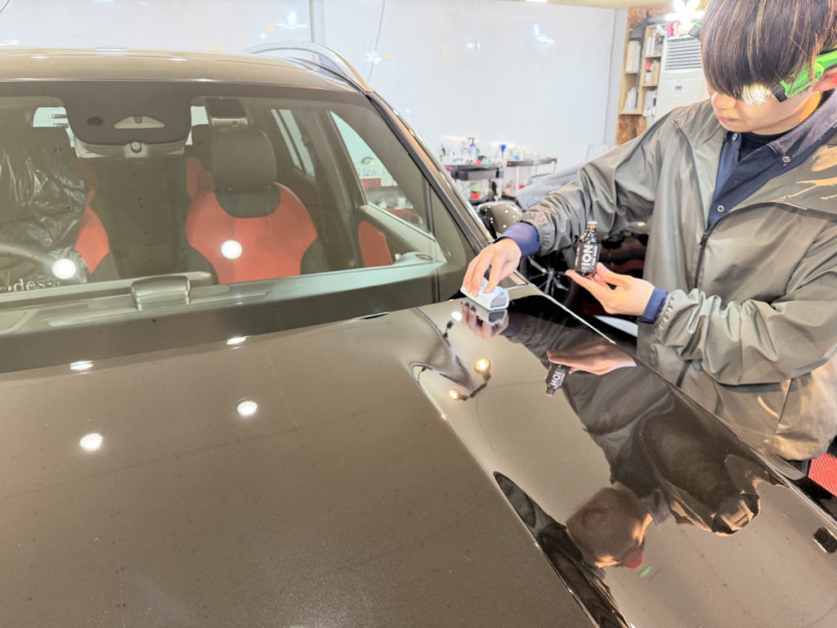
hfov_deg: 71.6
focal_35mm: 24
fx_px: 580
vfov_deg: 56.8
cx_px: 418
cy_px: 314
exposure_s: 1/60
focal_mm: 6.76
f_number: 1.78
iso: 200
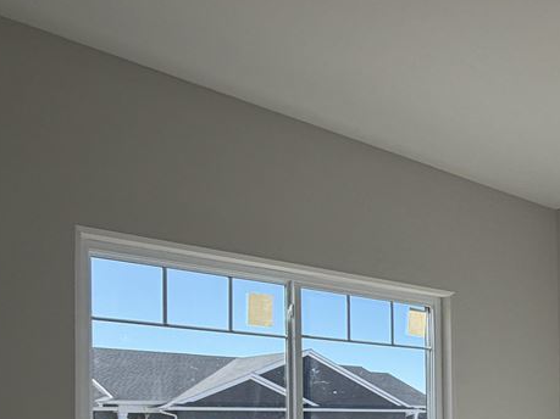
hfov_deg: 35.3
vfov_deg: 33.7
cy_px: 416
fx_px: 631
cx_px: 704
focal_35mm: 39
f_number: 2.2
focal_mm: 2.22
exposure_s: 1/531
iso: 40
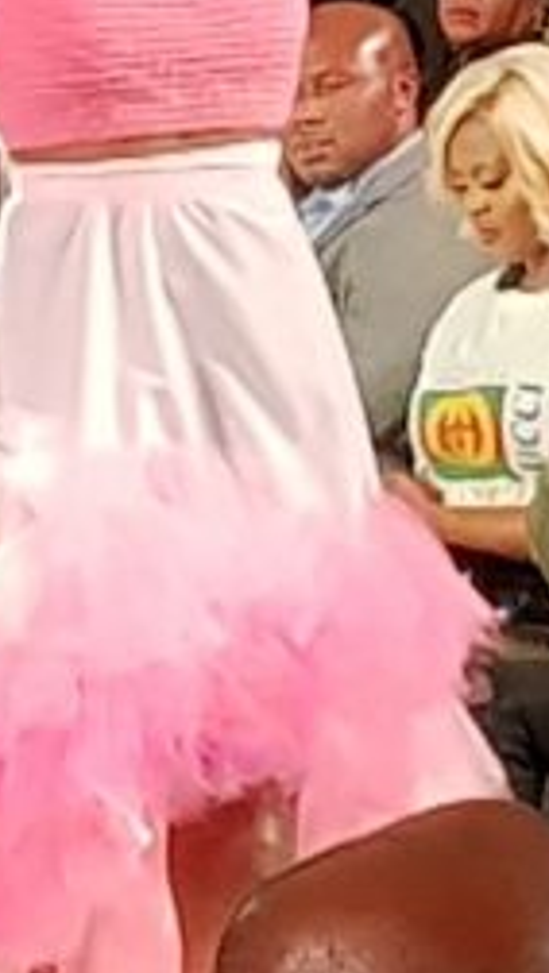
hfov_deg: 10.4
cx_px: 684
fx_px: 2972
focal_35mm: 115
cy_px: 297
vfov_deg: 18.5
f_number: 1.7
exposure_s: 1/120
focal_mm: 4.2
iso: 250
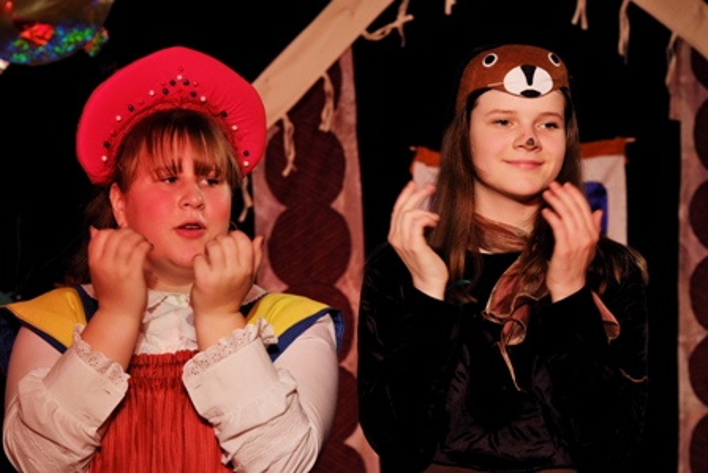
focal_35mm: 157
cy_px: 236
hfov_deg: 13.1
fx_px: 3088
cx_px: 354
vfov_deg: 8.7
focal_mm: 104.9
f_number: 7.1
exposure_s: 1/180
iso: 5000
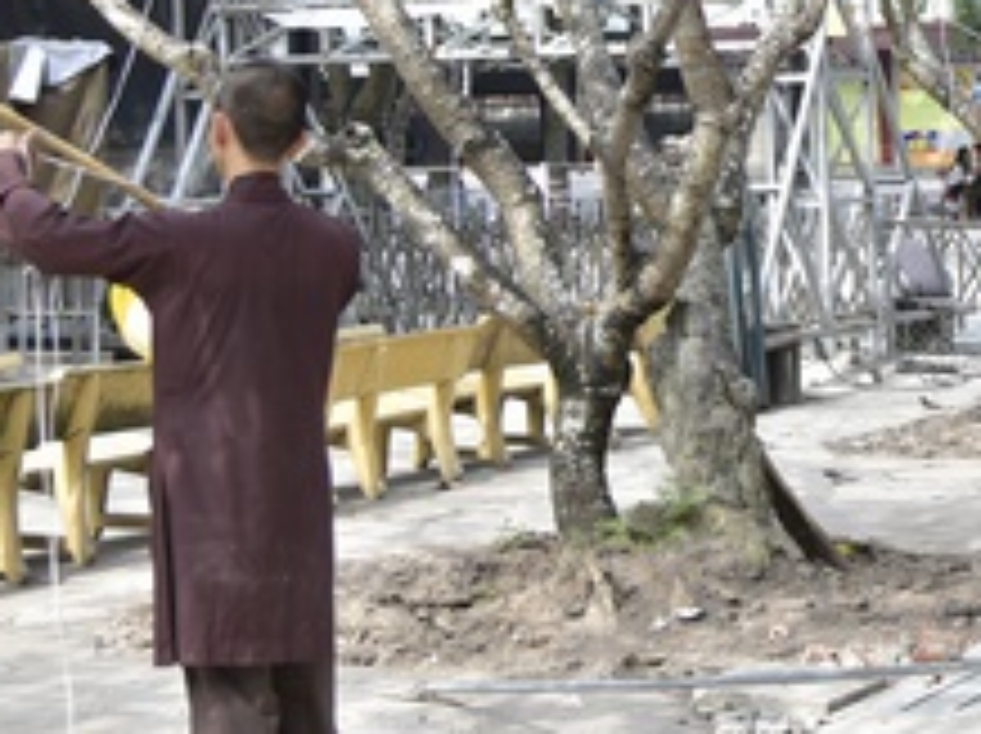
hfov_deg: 17.8
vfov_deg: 13.3
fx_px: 3086
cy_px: -27
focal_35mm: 109
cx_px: 896
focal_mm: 38
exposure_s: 1/250
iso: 100
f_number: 4
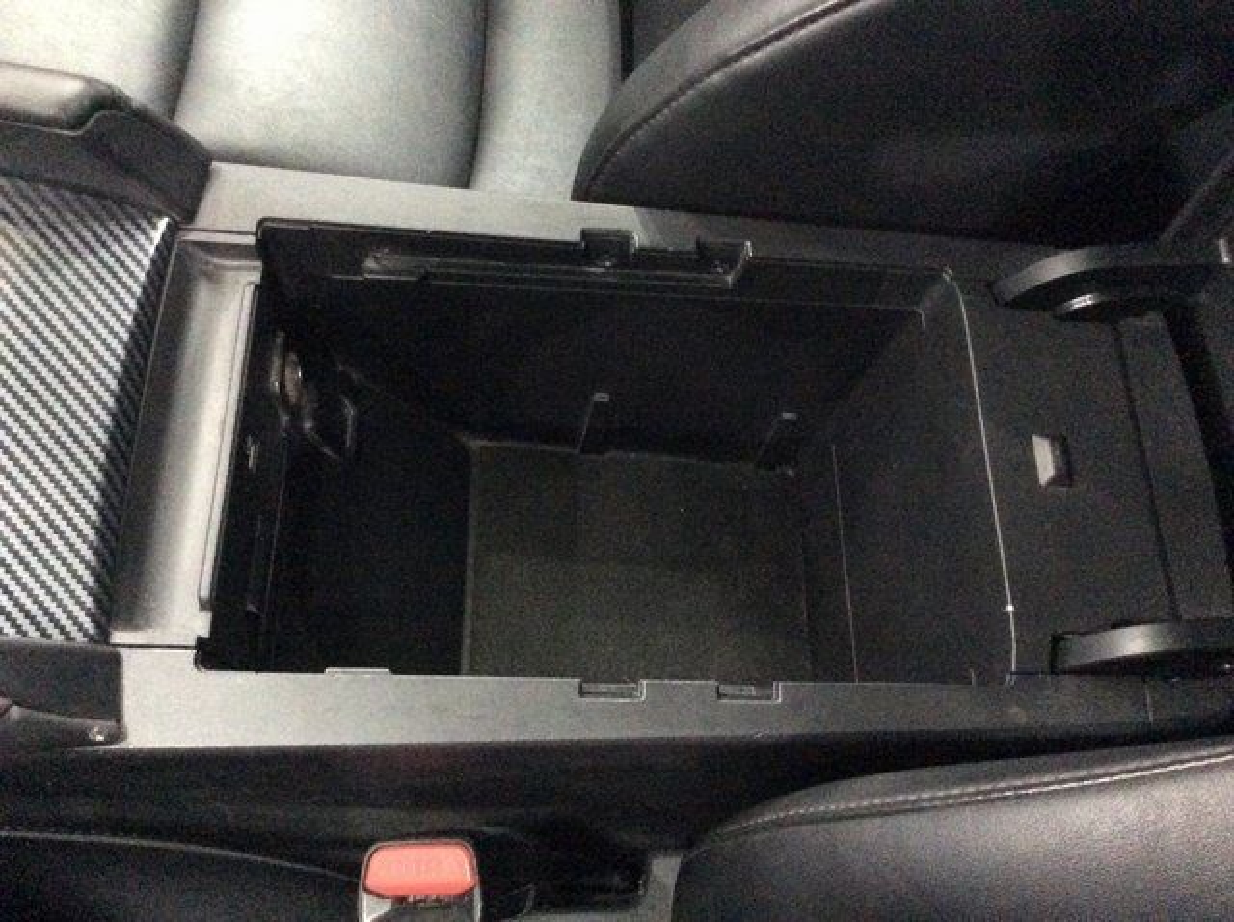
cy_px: 461
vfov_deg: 44.1
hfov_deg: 56.9
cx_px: 617
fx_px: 1139
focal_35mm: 32
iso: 800
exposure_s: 1/15
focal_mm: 3.3
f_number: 2.4
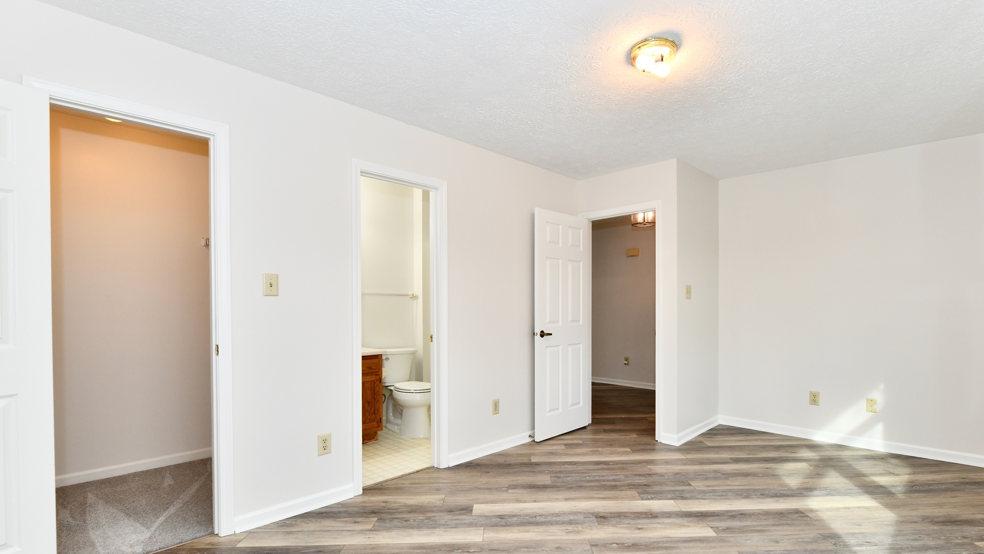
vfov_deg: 63.6
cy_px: 318
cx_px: 532
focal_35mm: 17
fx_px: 444
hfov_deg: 95.7
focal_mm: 14
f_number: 6.3
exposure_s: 1/100
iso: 640
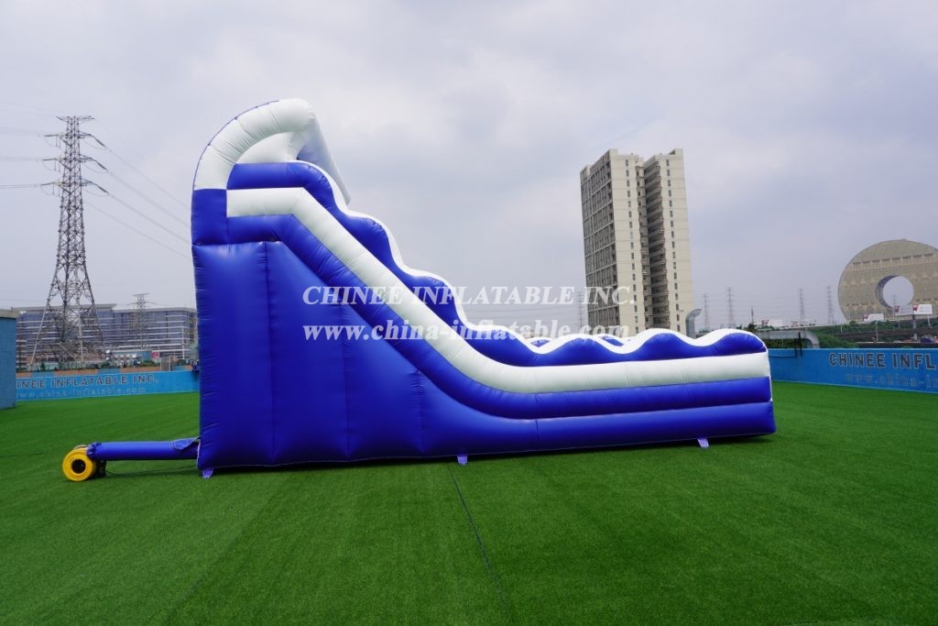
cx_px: 469
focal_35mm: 24
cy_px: 313
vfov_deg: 53.1
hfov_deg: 73.7
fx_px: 625
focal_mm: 16
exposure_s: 1/200
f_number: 10
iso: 100
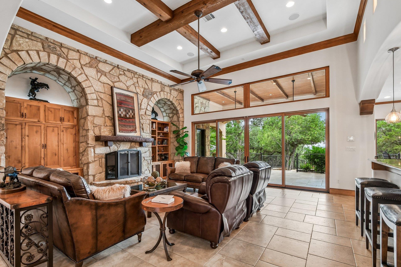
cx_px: 199
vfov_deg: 73.7
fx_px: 178
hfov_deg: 96.7
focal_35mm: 16
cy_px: 137
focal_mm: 10
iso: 400
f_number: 8
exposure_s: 1/20
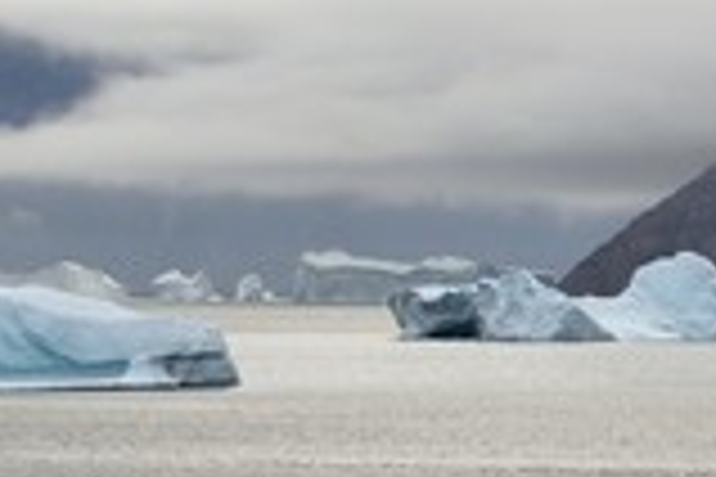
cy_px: 270
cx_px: 360
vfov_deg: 2.6
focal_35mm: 527
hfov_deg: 3.9
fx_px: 10481
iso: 400
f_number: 11
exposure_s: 1/320
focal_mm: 200
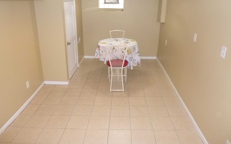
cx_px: 116
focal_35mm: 27
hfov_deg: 68.4
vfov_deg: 46.0
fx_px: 170
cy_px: 66
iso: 400
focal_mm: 4.5
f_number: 3.1
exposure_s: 1/60
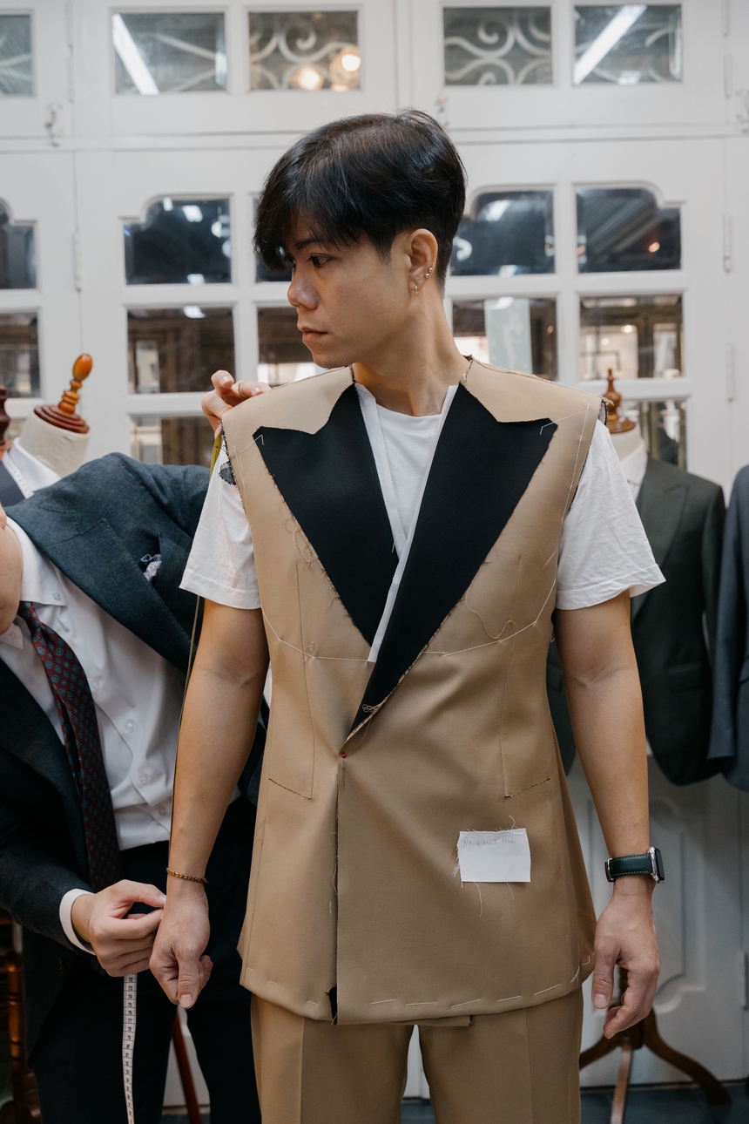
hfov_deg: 29.2
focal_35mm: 46
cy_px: 562
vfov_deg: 42.7
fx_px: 1435
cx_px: 374
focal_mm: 46
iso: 2500
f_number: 5.6
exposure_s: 1/125
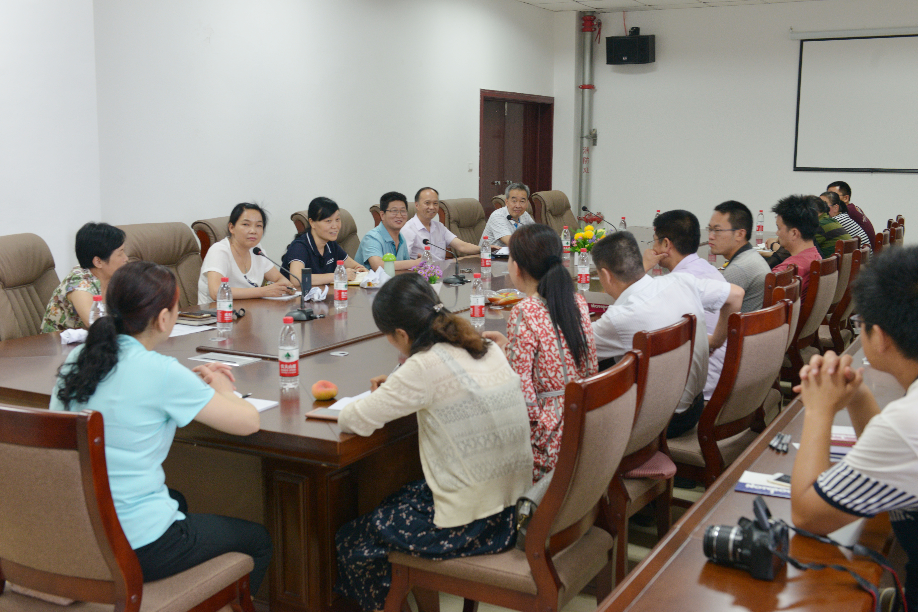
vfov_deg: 33.4
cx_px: 459
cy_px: 306
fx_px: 1020
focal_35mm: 40
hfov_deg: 48.4
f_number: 5.6
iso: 1250
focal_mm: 40
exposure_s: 1/40
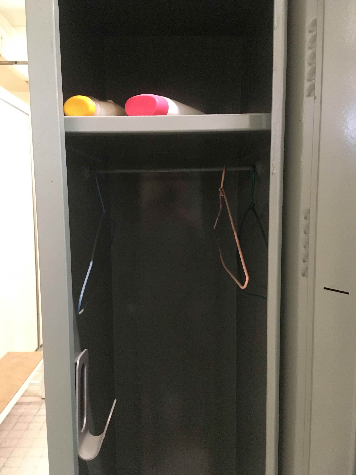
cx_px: 178
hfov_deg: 48.2
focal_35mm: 29
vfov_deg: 61.7
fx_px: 398
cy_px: 238
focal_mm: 4.15
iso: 250
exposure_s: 1/17
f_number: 2.2
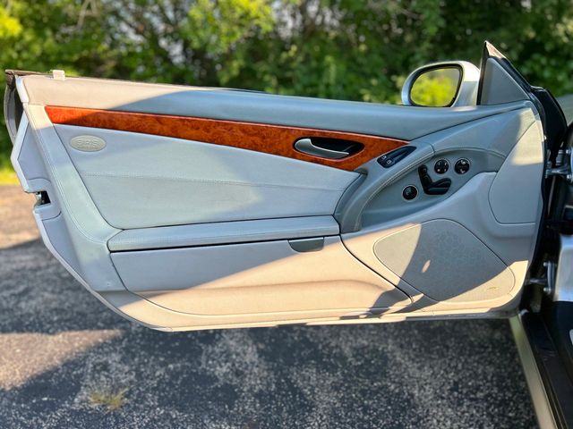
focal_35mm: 26
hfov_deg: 67.3
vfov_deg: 53.1
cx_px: 286
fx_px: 430
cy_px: 214
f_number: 1.5
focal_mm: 5.7
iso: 50
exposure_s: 1/666
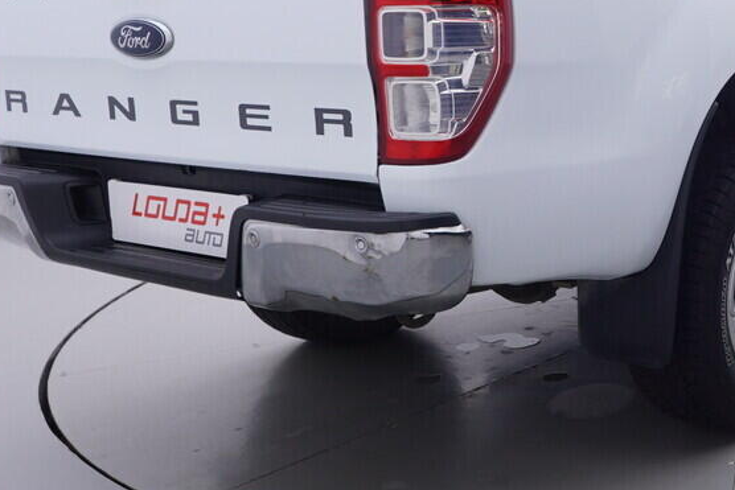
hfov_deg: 31.2
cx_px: 768
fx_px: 1190
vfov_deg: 23.0
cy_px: 112
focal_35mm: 58
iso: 200
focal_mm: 15
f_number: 5
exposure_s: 1/80
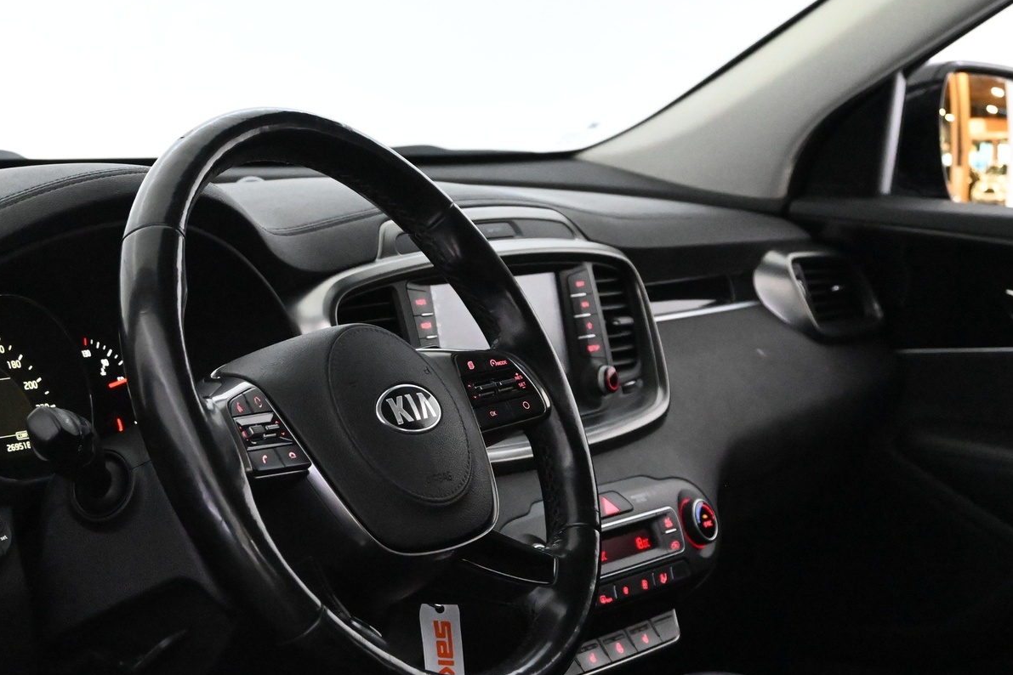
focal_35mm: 84
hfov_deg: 24.3
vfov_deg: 16.3
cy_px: 410
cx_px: 480
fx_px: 2354
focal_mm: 41
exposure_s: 1/60
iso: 11400
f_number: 5.6
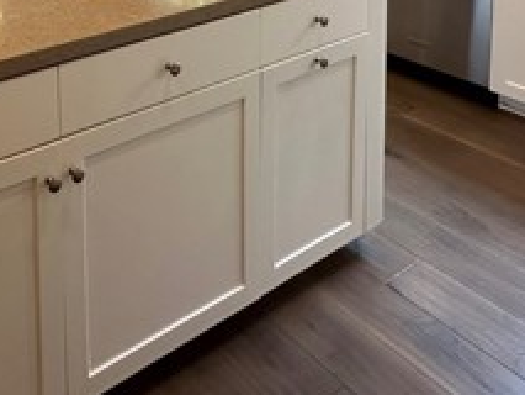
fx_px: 637
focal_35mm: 42
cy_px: -158
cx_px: 22
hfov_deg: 40.3
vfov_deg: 27.0
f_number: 2.2
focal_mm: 2.22
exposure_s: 1/120
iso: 200
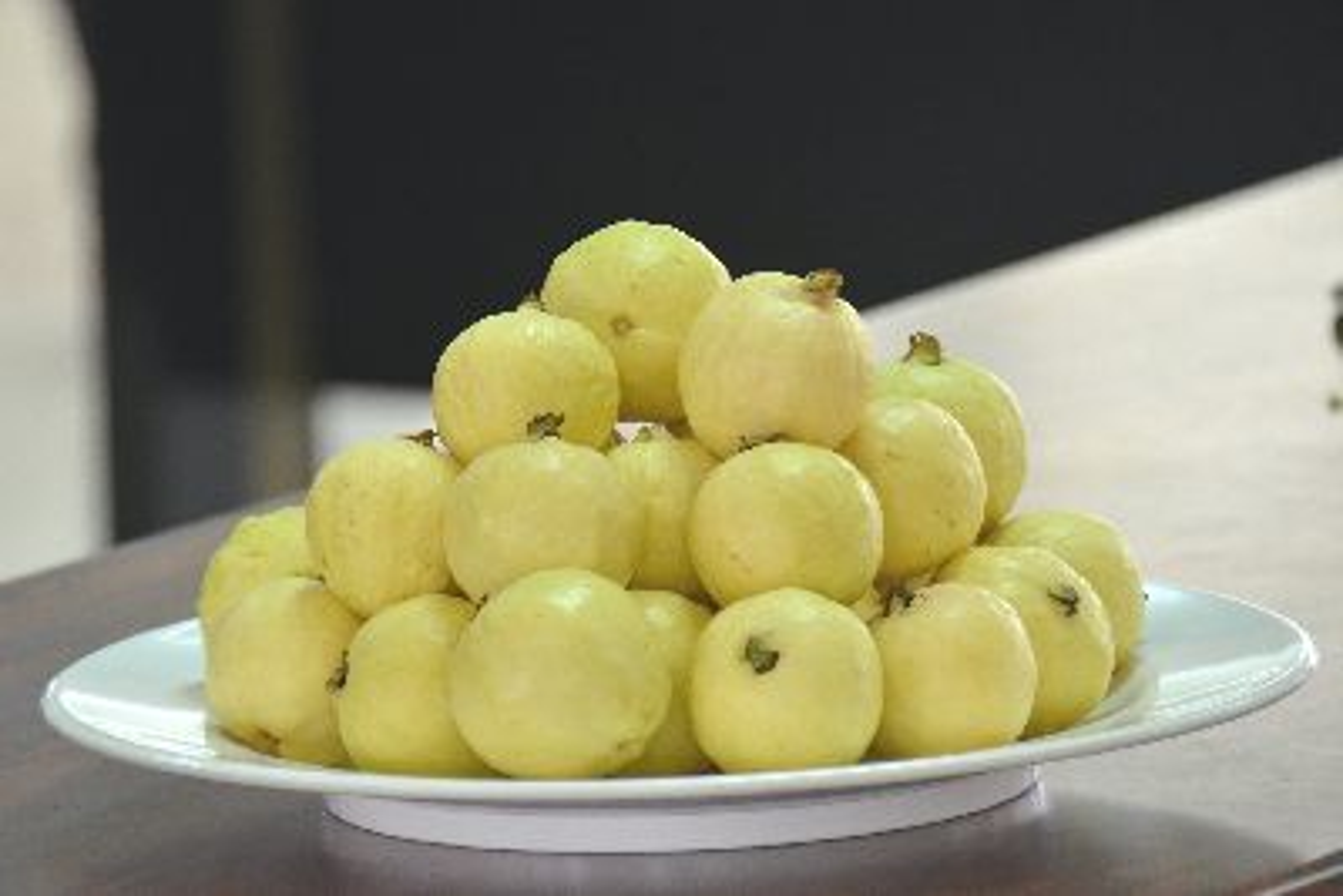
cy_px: 448
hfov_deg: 6.2
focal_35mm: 330
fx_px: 12315
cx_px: 672
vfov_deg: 4.2
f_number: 5.6
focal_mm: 220
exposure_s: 1/200
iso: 1600
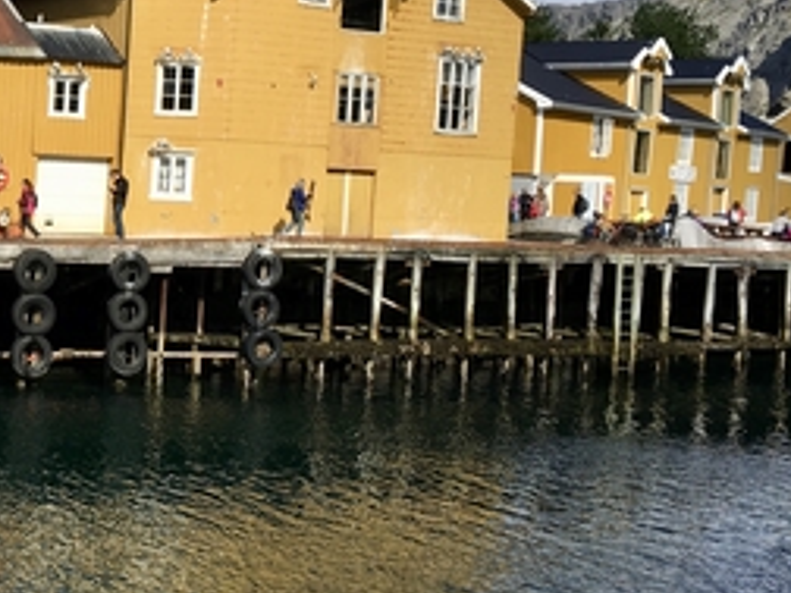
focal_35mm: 69
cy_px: 257
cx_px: -28
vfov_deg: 21.3
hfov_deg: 26.4
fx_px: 1577
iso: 25
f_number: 2.2
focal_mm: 4.15
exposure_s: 1/1479
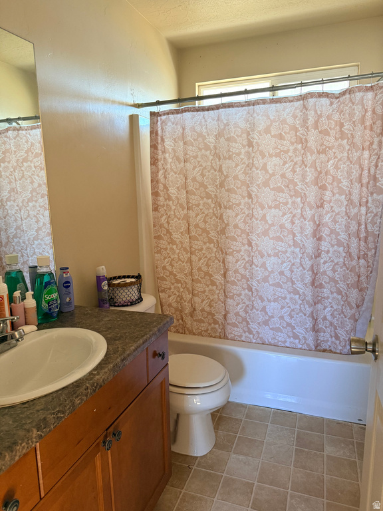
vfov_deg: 71.6
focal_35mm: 24
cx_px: 192
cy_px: 256
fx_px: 354
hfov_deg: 56.8
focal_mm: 6.76
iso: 320
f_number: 1.78
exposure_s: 1/60
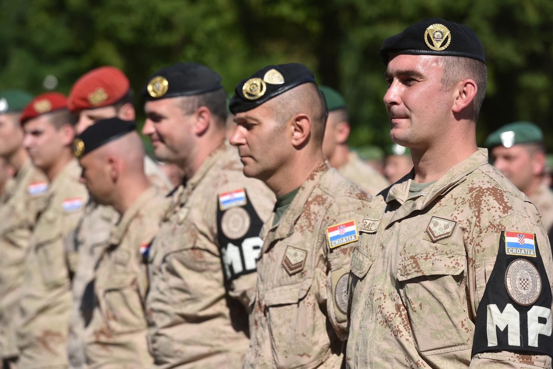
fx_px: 2612
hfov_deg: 12.1
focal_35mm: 170
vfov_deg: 8.1
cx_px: 276
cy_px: 184
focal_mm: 170
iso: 100
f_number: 6.3
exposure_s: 1/640
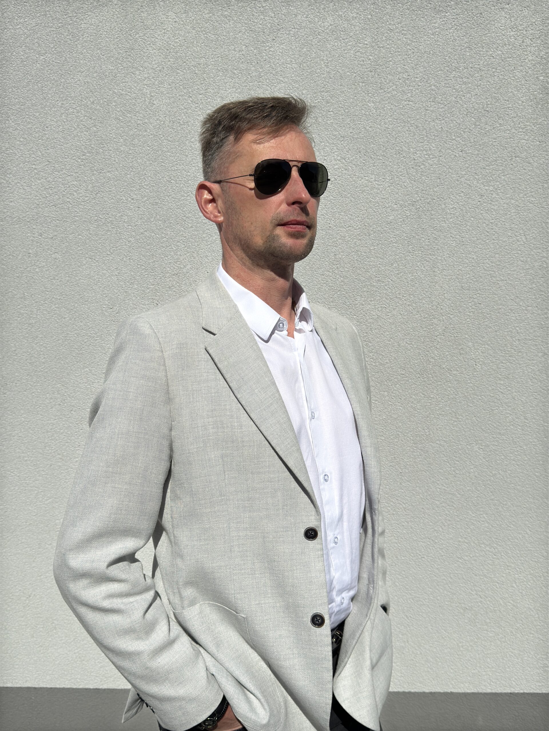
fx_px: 740
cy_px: 366
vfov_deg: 52.6
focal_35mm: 35
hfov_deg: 40.7
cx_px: 274
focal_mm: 6.76
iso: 80
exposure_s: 1/15873
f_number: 1.78
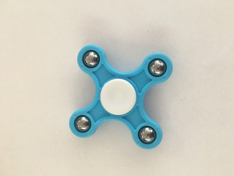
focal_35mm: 29
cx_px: 117
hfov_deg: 61.6
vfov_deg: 48.3
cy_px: 88
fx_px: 196
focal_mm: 4.15
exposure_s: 1/17
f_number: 2.2
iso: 32
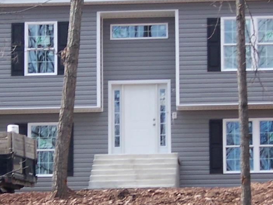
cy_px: 148
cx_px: 99
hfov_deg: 9.3
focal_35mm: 213
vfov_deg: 7.0
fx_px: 1679
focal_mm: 12.1
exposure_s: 1/125
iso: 80
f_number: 4.8
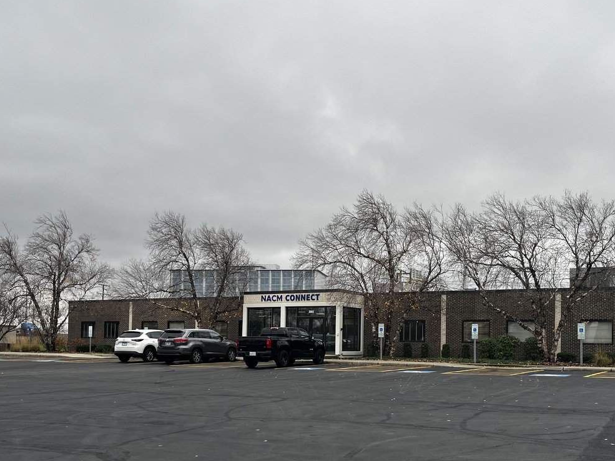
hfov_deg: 48.9
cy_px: 320
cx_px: 328
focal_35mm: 38
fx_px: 675
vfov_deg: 37.2
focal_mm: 5.1
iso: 50
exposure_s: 1/602
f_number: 1.6
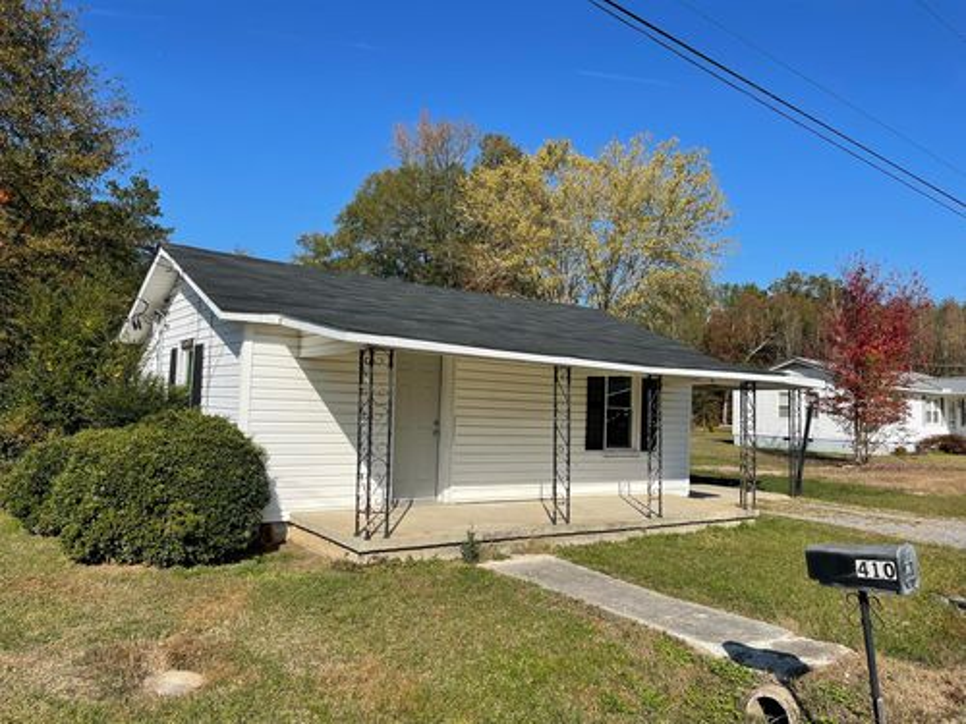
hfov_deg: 69.4
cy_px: 362
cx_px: 483
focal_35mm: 25
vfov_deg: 54.9
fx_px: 698
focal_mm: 5.1
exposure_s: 1/4902
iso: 32
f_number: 1.6
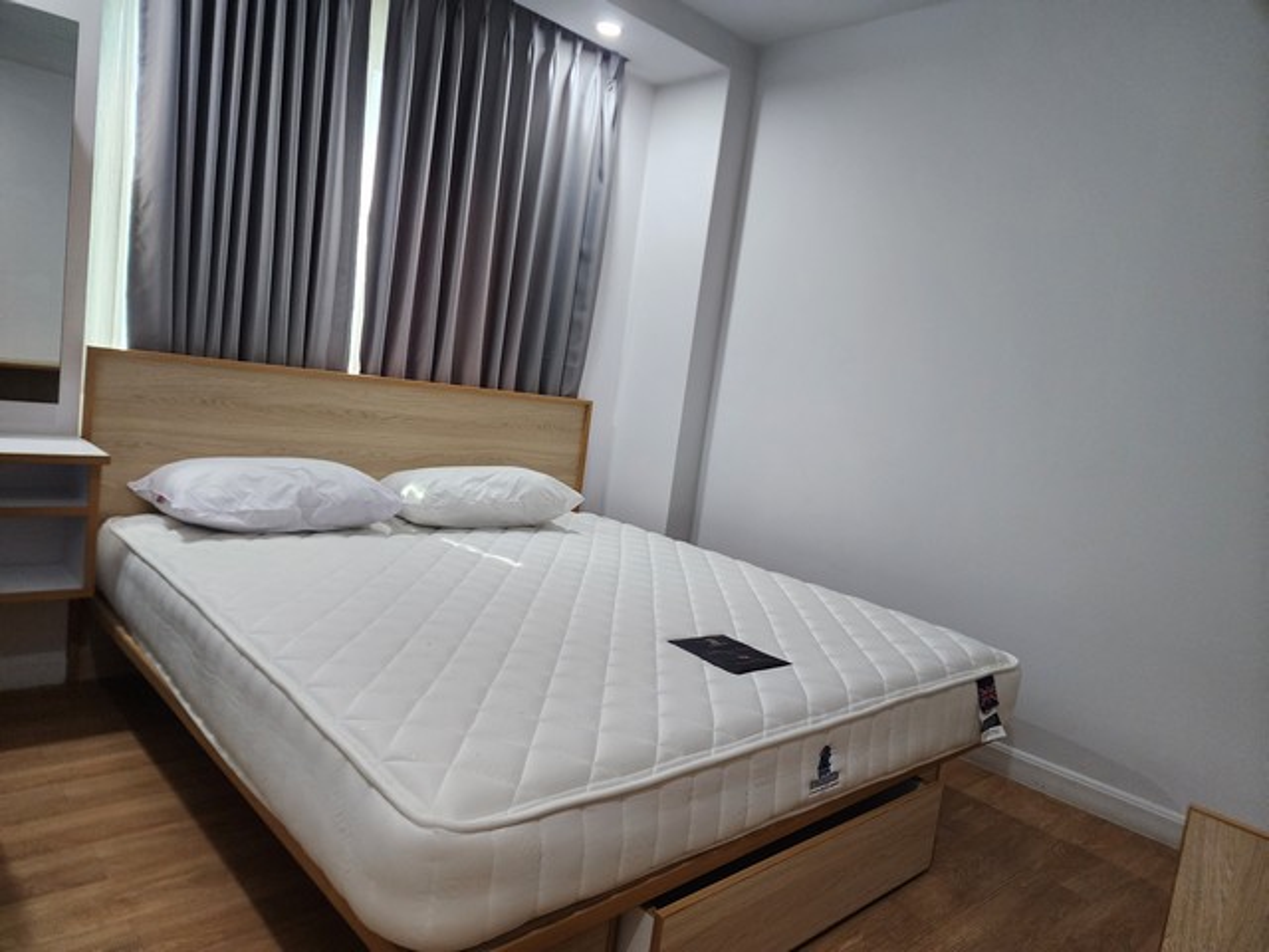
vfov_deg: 58.9
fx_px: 843
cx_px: 634
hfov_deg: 73.9
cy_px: 476
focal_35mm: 23
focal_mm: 6.4
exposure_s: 1/120
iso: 250
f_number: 1.8
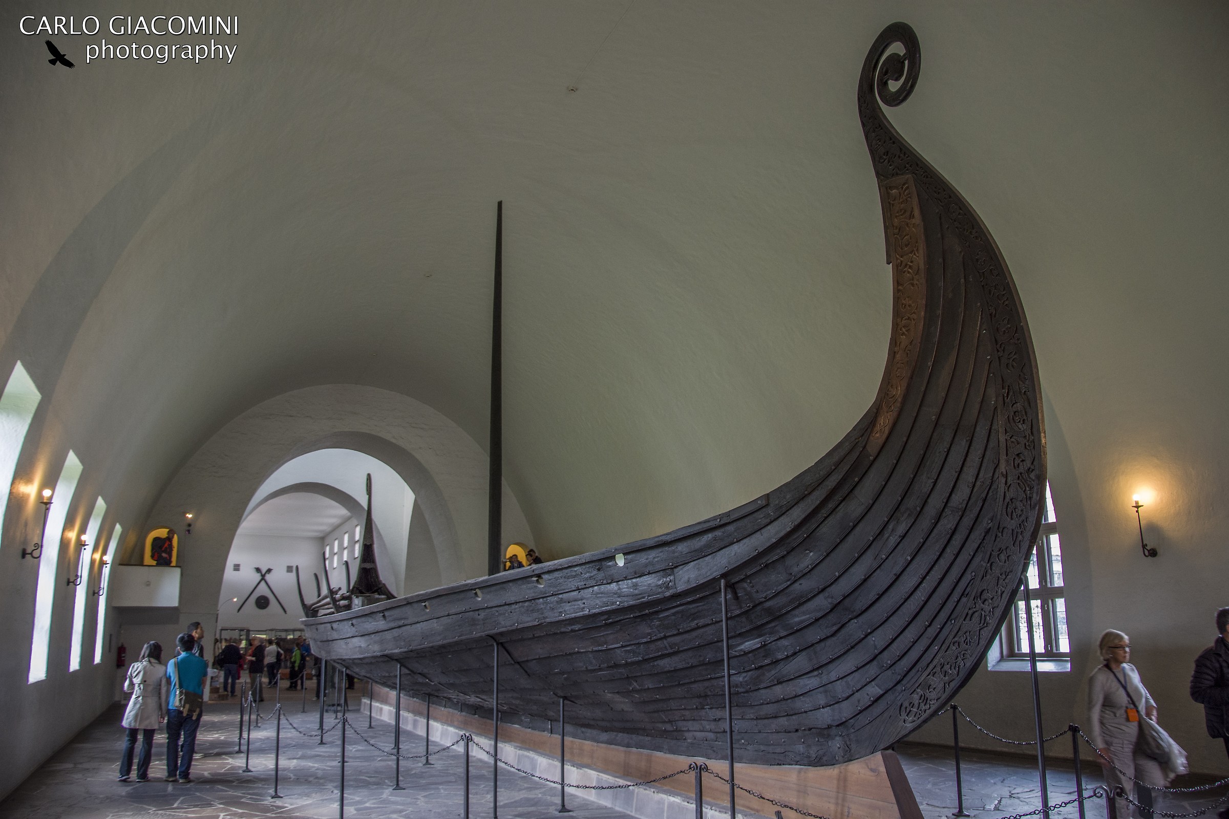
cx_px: 614
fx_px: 922
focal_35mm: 27
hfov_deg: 67.4
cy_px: 410
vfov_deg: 47.9
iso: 640
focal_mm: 18
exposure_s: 1/30
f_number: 3.5
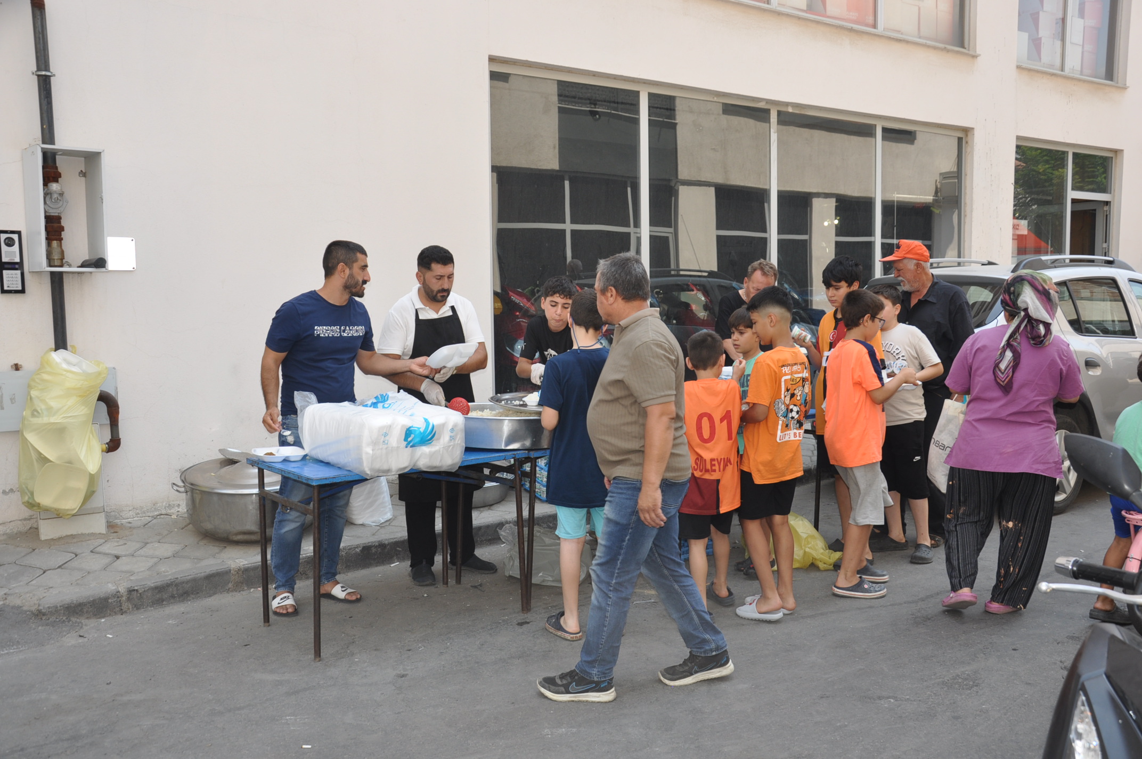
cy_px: 380
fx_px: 1141
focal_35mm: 36
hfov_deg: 53.2
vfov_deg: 36.8
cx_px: 571
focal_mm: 24
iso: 200
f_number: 5.6
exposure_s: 1/200
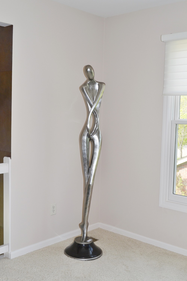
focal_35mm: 42
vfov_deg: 46.4
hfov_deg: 31.9
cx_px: 94
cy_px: 140
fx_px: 327
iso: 220
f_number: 8
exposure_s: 1/60
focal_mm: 28
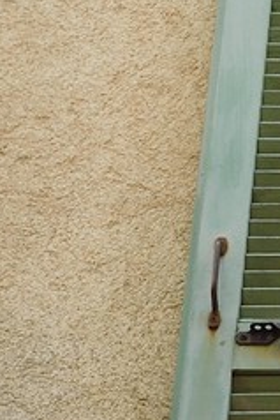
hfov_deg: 4.9
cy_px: 694
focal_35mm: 269
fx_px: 3134
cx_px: 794
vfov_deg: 7.5
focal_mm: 40
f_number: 7.1
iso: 400
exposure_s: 1/160
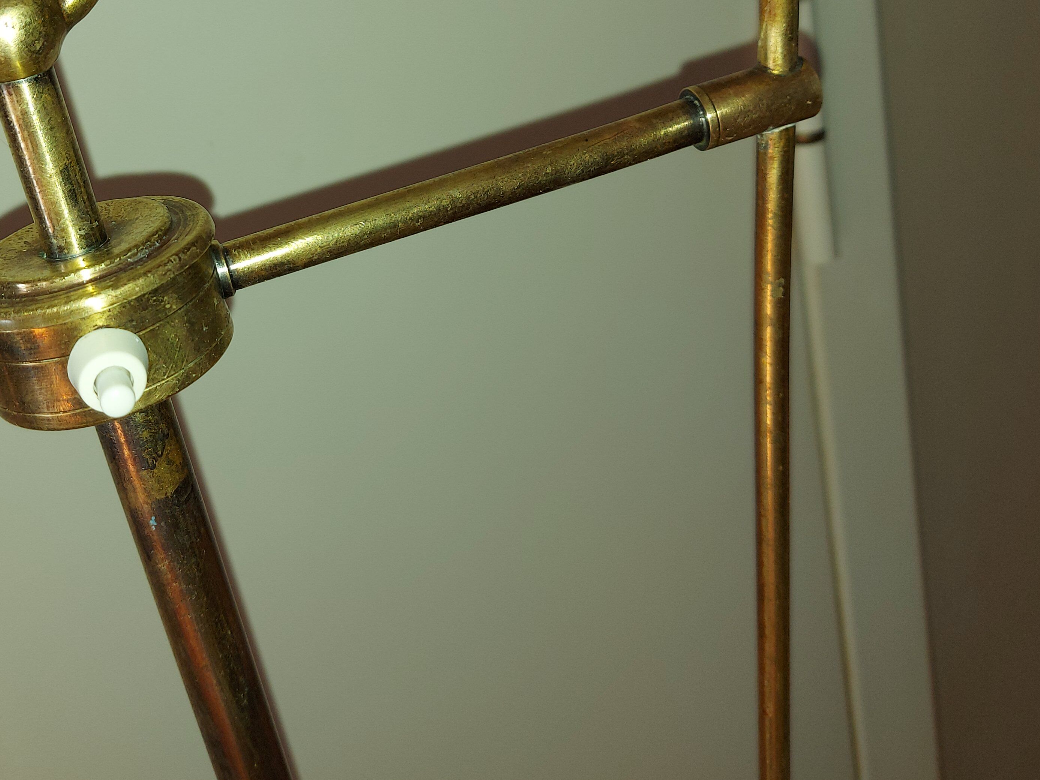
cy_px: 194
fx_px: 1202
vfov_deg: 35.2
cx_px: 345
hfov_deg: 46.1
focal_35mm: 40
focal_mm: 5.23
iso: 40
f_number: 1.8
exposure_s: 1/50
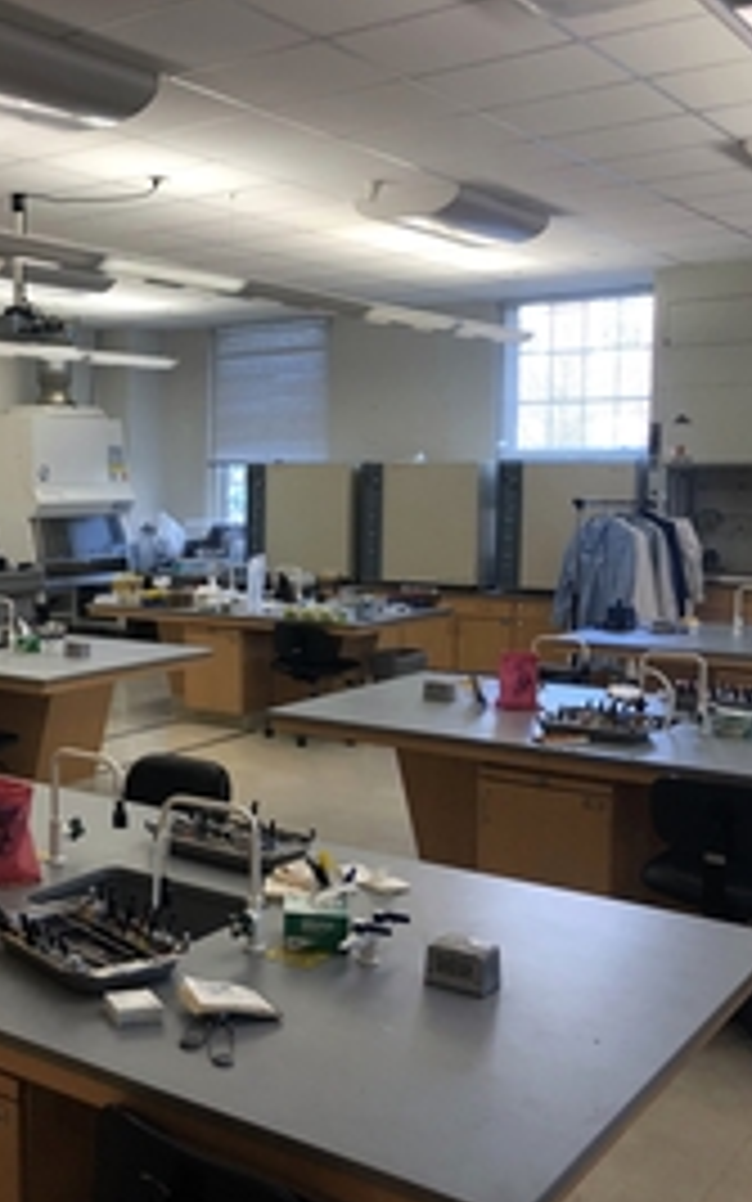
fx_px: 1311
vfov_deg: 49.3
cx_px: 32
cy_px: 603
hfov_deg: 30.2
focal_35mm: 40
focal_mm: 3.99
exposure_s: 1/40
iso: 25
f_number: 1.8
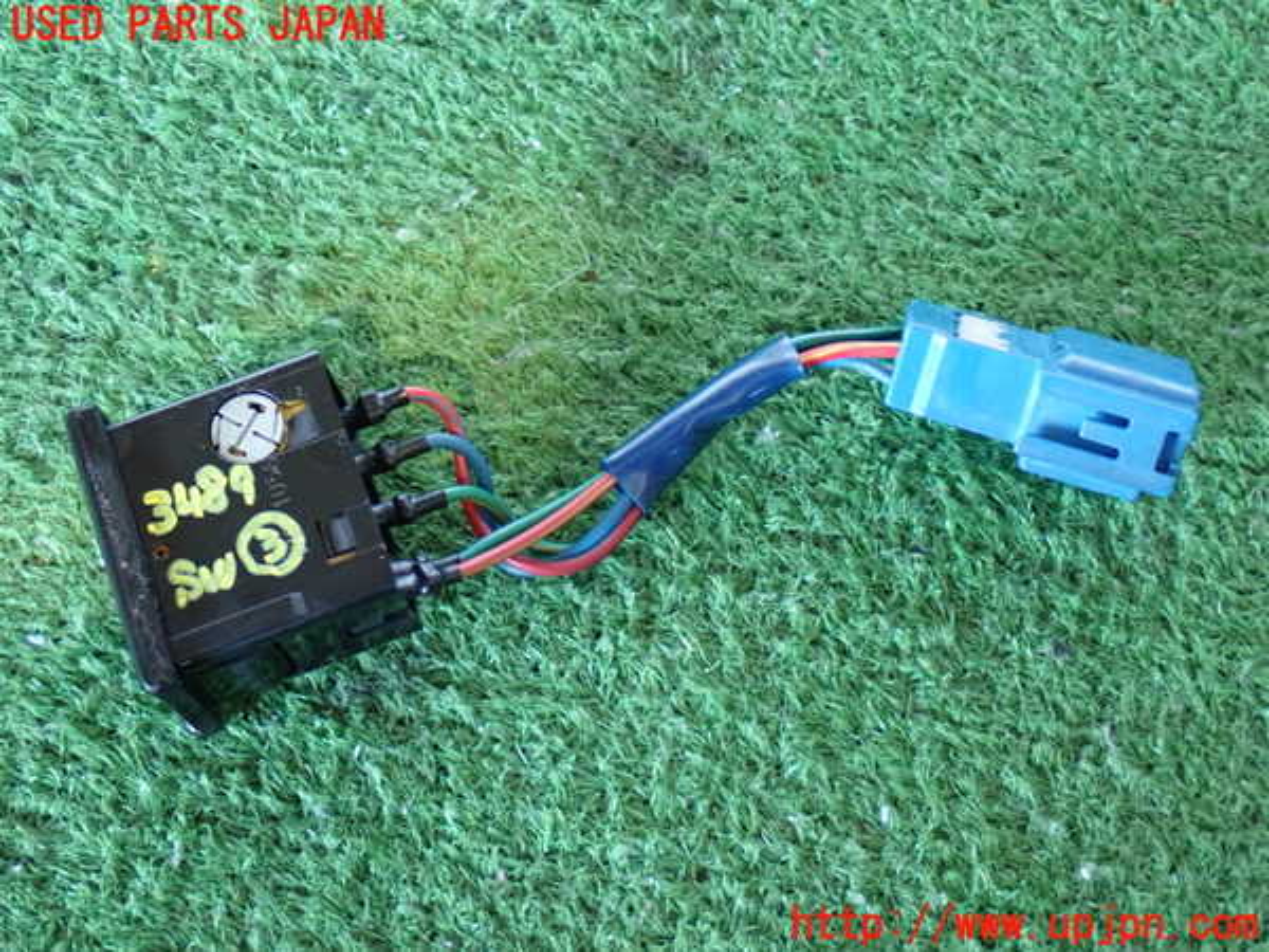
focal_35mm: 62
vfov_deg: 23.7
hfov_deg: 31.2
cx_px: 634
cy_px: 476
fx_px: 2273
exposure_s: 1/15
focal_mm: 11.09
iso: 800
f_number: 3.6
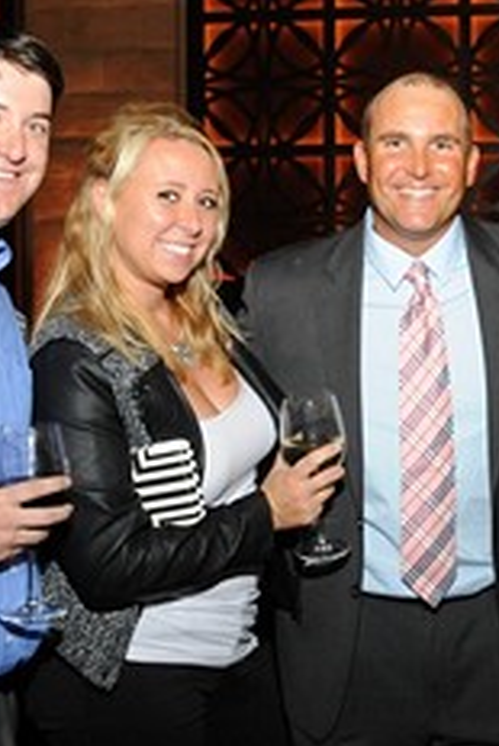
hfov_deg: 20.9
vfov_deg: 31.2
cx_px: 435
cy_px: 264
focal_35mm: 64
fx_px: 1329
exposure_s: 1/60
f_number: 6.3
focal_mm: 27
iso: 2000
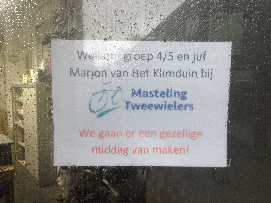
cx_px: 136
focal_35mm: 33
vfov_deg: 42.9
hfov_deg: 55.4
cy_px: 102
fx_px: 258
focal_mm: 4.12
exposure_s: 1/20
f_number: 2.4
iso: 100
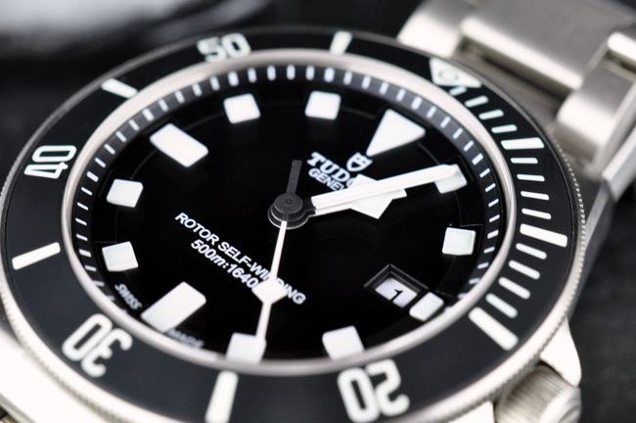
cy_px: 212
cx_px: 318
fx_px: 1059
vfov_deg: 22.6
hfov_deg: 33.4
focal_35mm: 60
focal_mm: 40
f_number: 10
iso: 1250
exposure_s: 1/50
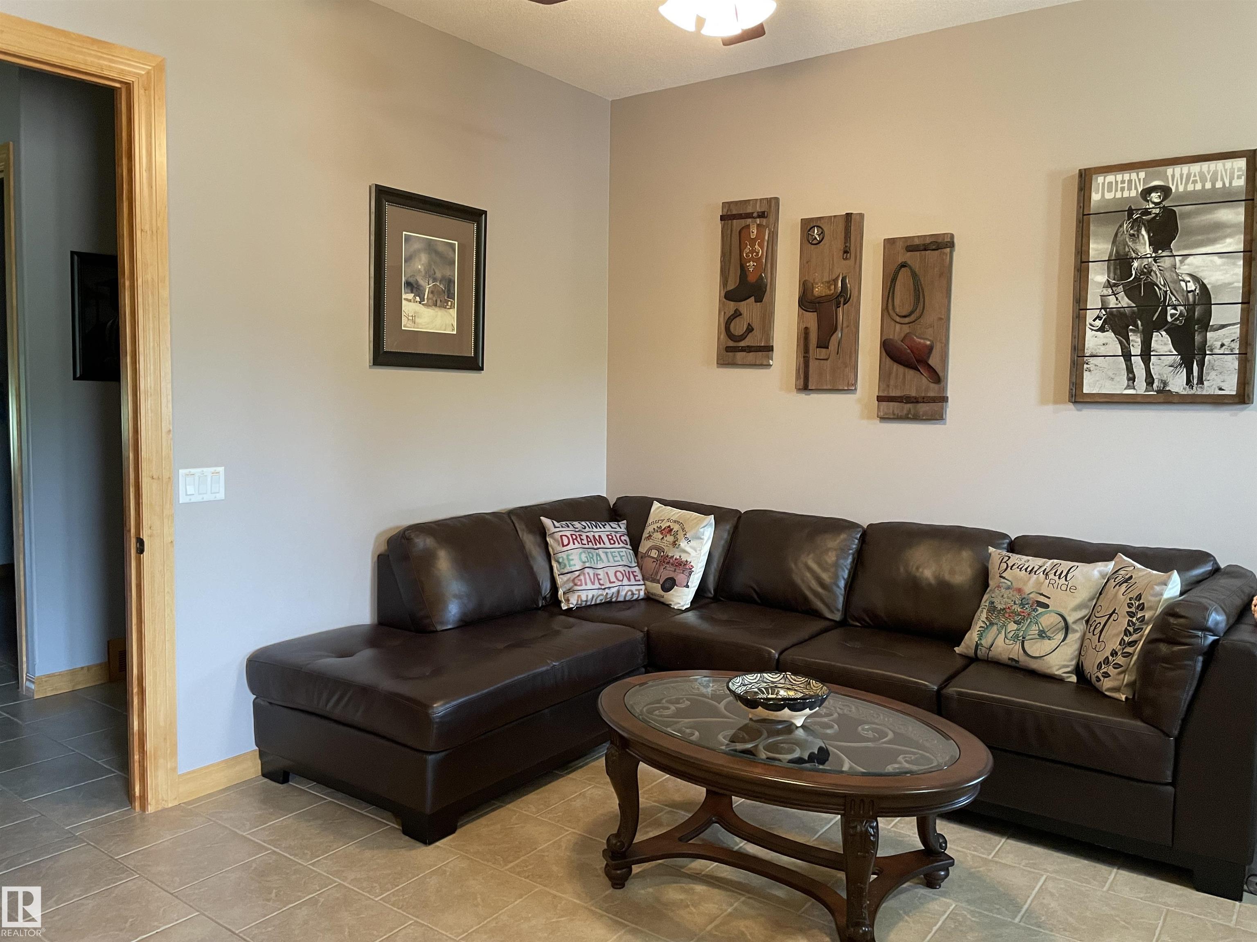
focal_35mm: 26
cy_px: 471
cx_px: 628
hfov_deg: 67.3
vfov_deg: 53.1
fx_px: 944
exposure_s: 1/60
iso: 400
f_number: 1.6
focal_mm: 4.2
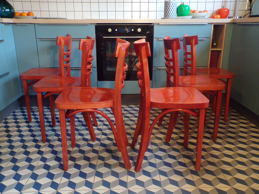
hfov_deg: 56.8
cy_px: 97
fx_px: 239
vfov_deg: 44.2
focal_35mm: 32
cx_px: 130
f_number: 3.2
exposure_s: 1/17
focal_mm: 5.8
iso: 306
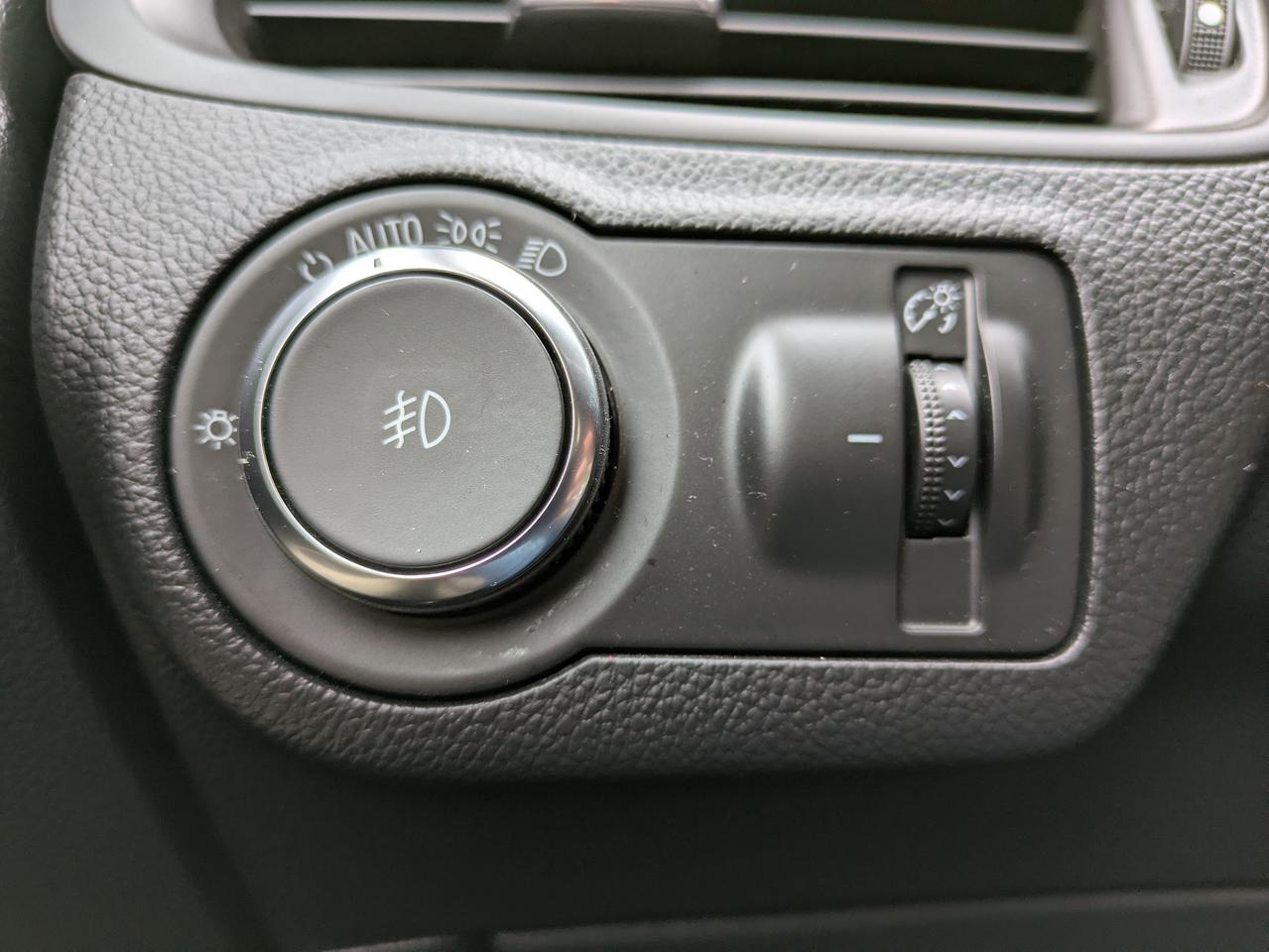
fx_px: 917
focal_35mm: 25
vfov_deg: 54.9
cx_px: 634
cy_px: 476
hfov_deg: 69.4
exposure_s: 1/60
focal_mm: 5.43
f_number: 1.89
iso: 105
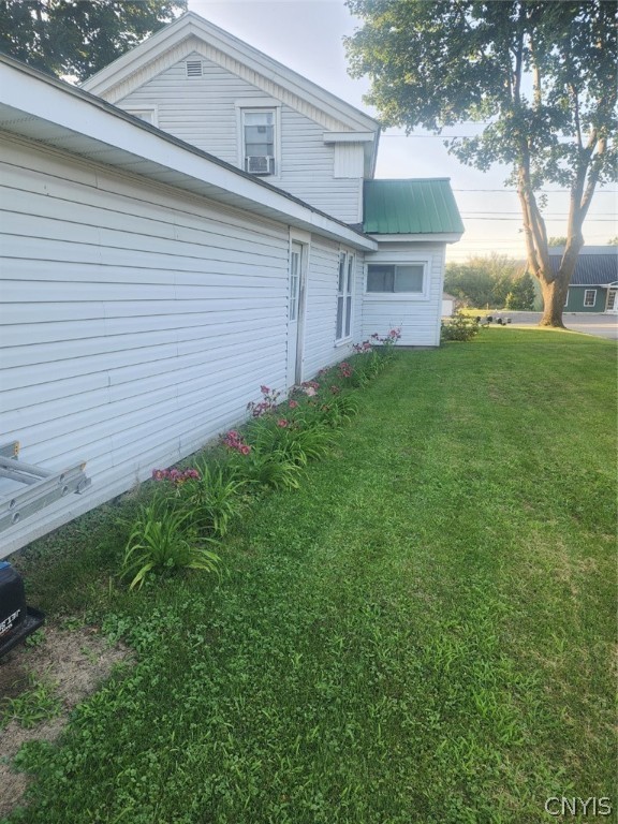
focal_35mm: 23
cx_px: 309
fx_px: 547
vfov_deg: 73.9
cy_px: 412
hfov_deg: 58.9
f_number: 1.8
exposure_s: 1/180
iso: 50
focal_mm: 6.4
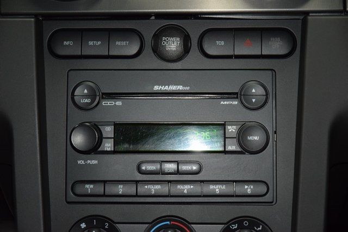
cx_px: 174
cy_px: 116
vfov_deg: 13.0
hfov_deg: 19.5
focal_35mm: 105
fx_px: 1015
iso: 2000
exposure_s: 1/100
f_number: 4.5
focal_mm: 70
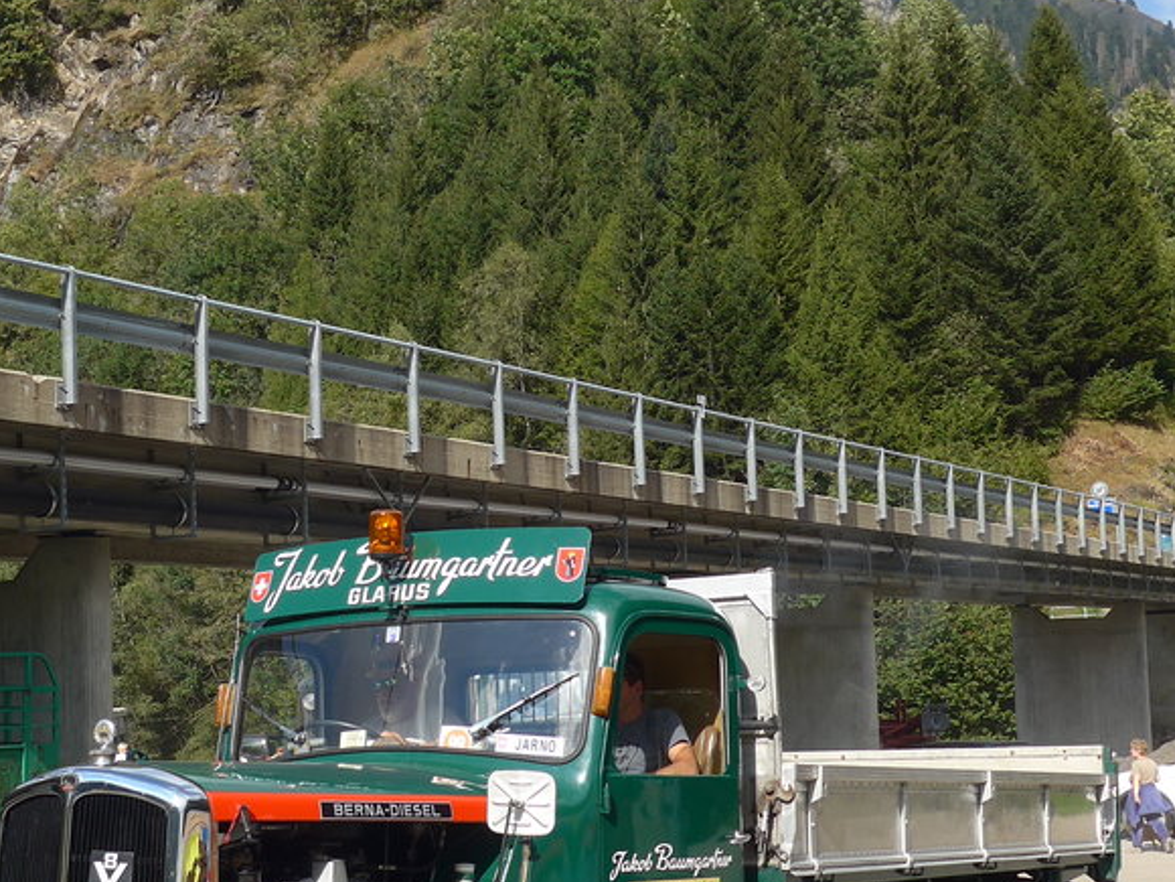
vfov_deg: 24.4
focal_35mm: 60
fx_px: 2037
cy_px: 541
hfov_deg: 31.7
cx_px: 320
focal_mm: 6
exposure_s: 1/1300
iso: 80
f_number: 2.8
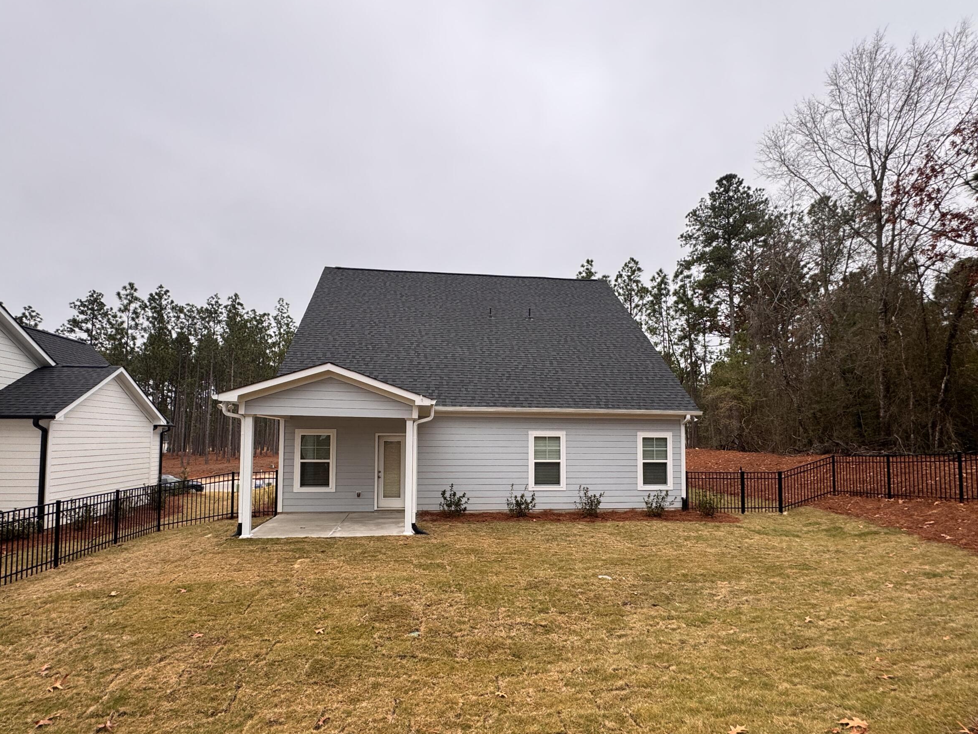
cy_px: 413
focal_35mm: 18
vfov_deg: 71.3
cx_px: 487
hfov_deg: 87.8
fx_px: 509
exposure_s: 1/265
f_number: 2.2
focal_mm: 2.22
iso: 40
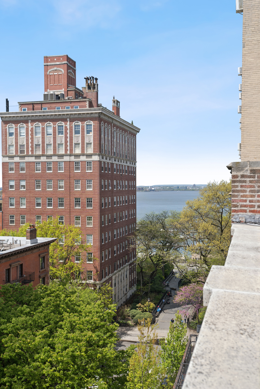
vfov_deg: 48.5
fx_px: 433
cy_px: 194
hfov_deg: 33.4
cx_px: 130
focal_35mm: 40
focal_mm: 40
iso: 100
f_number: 8
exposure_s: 1/160
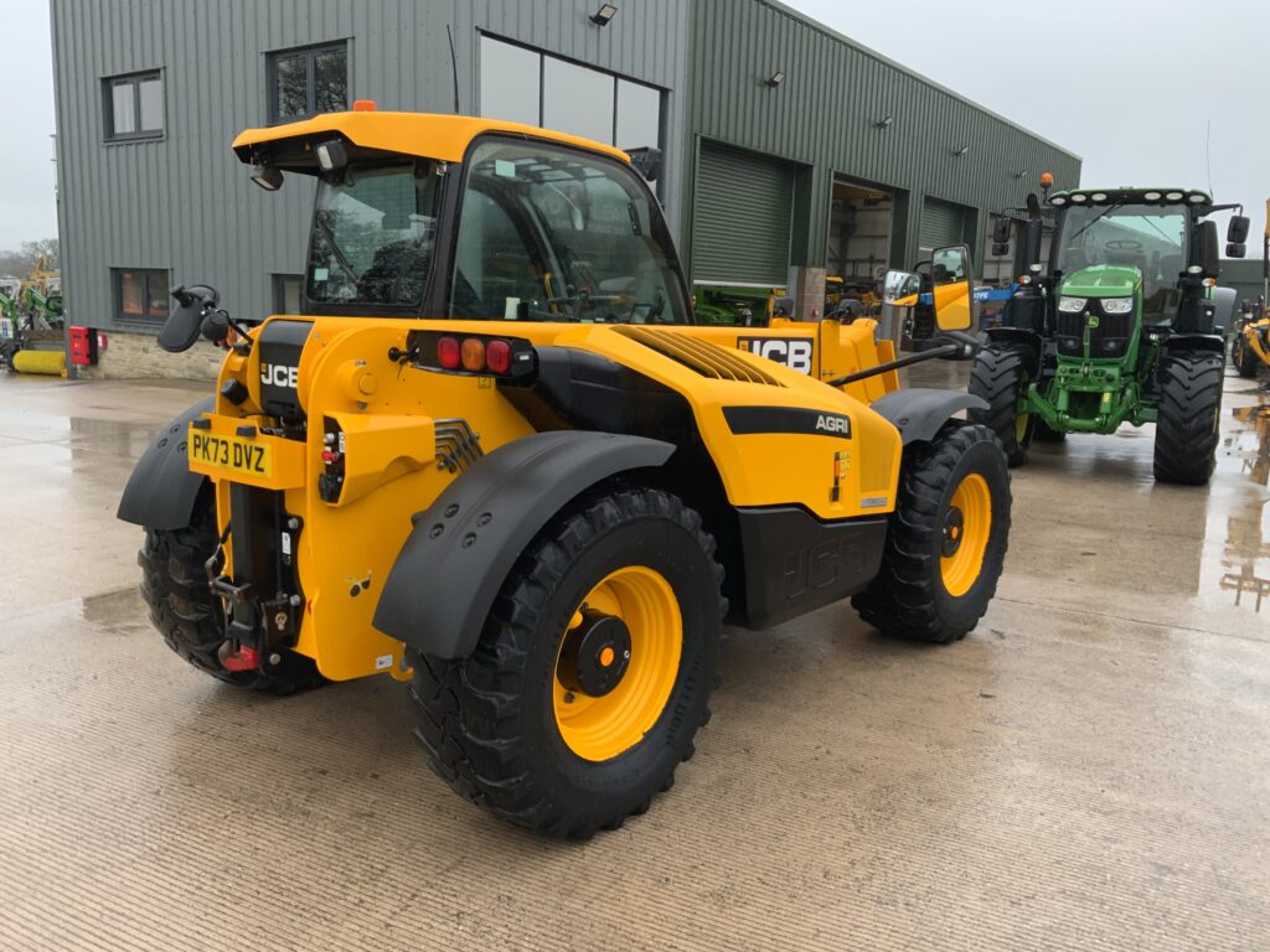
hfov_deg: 61.7
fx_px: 1064
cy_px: 476
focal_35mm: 29
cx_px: 635
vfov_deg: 48.2
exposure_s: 1/122
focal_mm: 3
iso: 40
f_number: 1.8
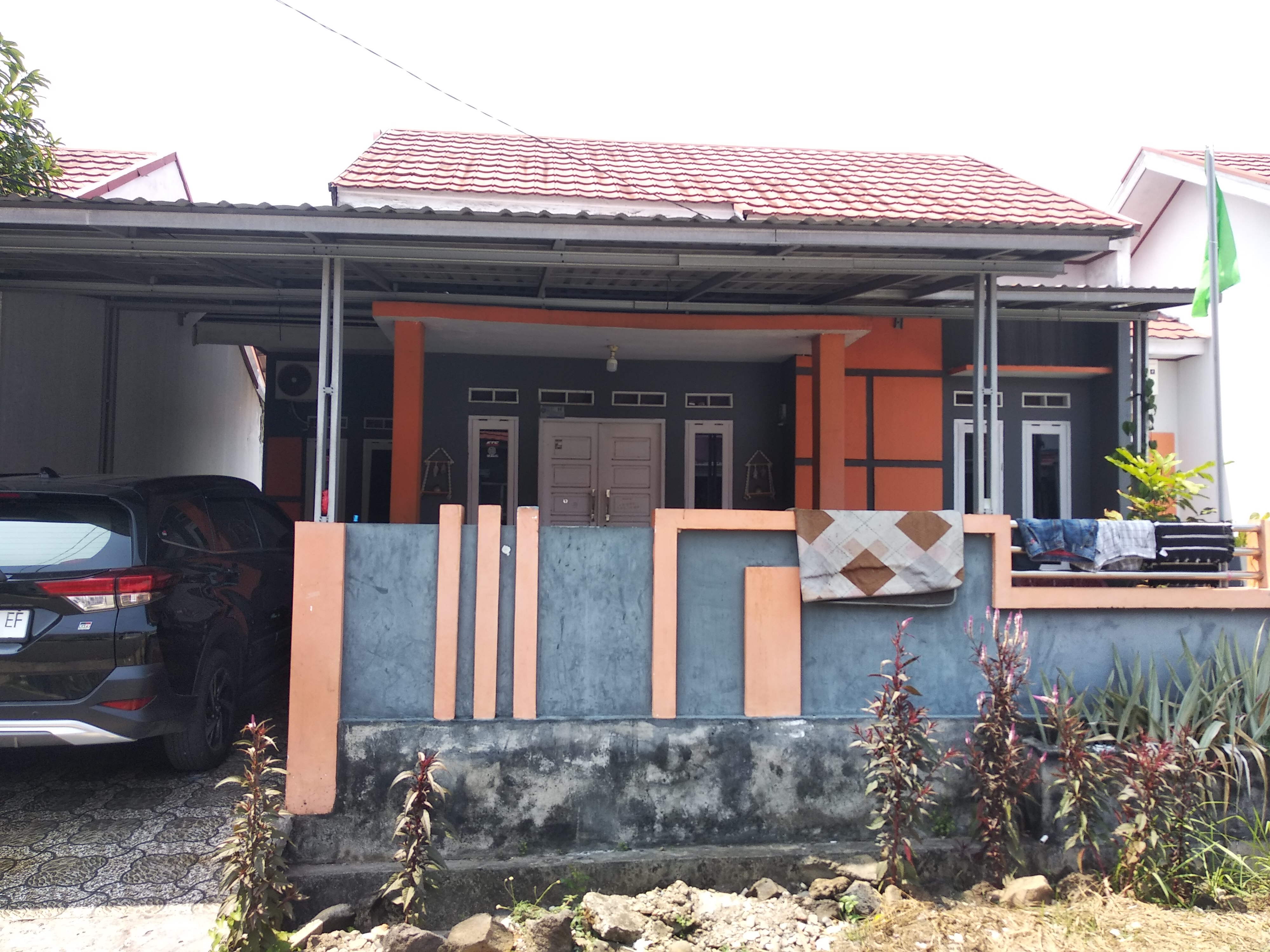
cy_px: 476
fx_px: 954
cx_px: 635
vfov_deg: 53.1
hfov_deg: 67.3
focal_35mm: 26
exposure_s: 1/294
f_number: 2.2
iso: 100
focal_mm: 3.81
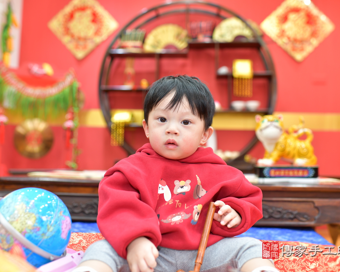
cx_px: 178
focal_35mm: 40
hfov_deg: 45.8
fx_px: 403
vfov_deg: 37.3
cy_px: 135
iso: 500
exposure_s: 1/200
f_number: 2.8
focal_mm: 35
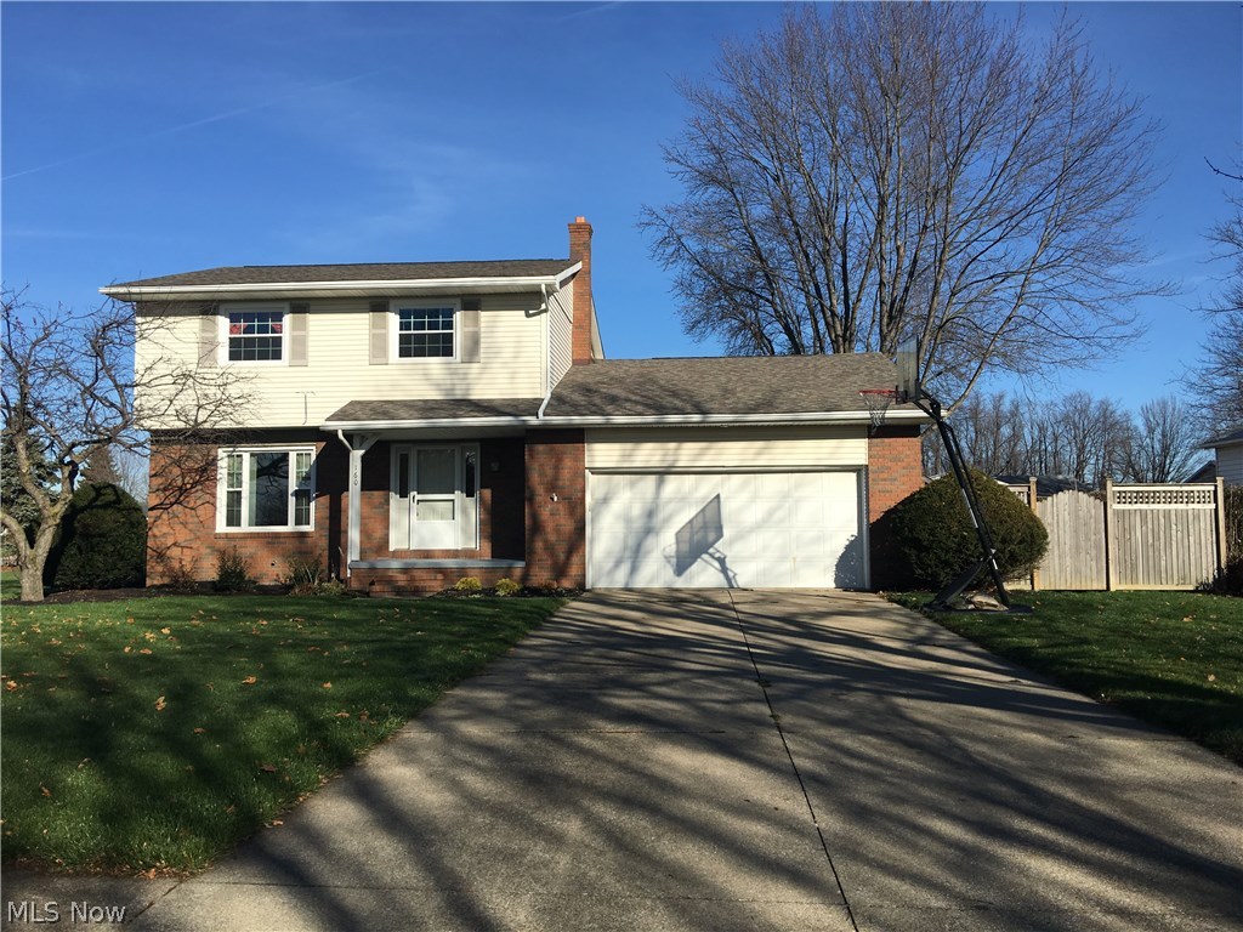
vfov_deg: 48.2
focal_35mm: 29
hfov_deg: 61.7
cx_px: 622
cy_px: 466
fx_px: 1041
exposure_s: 1/1672
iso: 25
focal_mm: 4.15
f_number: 2.2
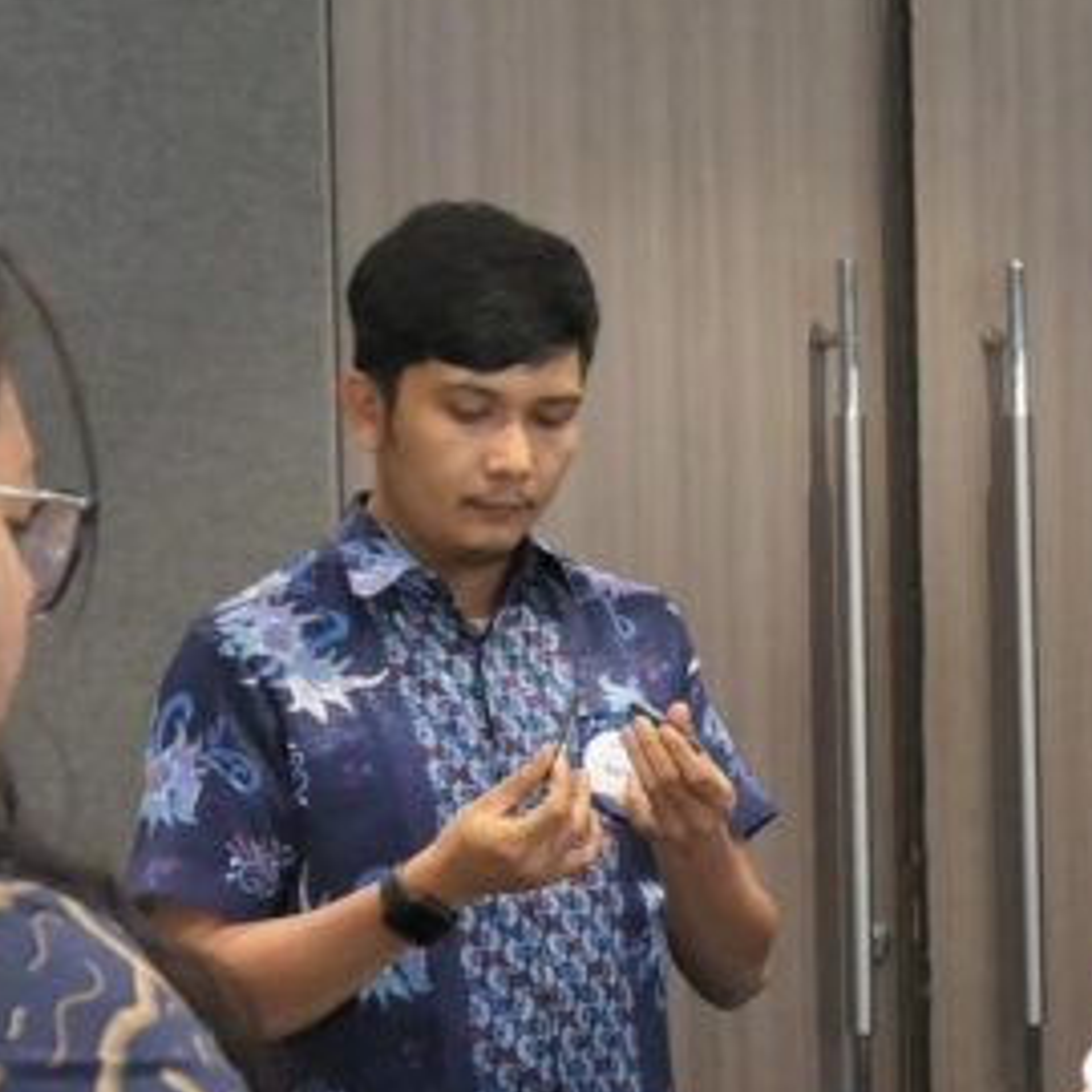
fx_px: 5746
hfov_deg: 10.8
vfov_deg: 10.8
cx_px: 1088
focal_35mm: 161
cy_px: 766
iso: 1600
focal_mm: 18.3
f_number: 2.8
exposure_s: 1/80
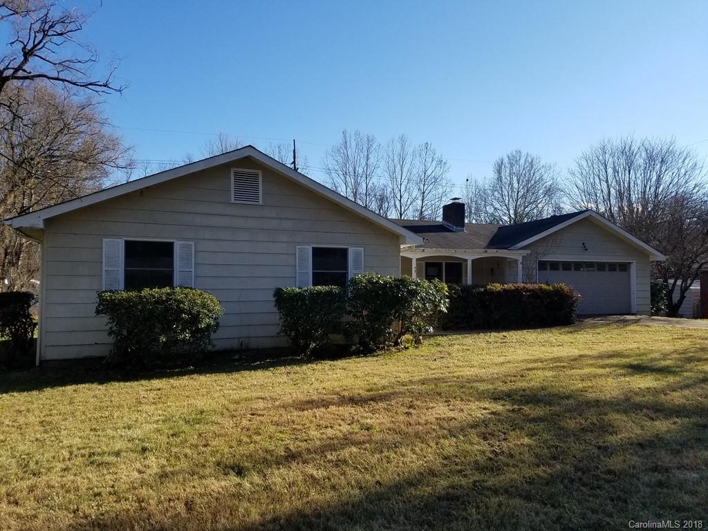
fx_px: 532
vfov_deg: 53.1
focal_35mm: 26
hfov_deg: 67.3
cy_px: 266
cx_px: 354
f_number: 1.7
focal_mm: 4.2
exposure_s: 1/1992
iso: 50
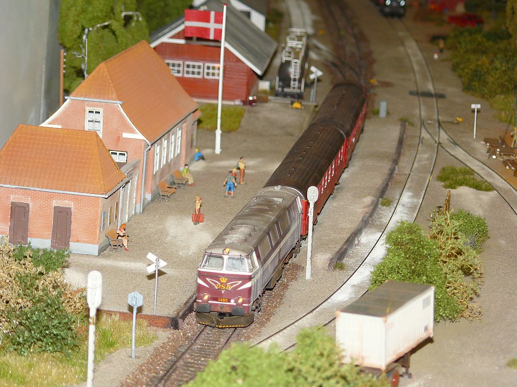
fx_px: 2151
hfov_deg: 13.7
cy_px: 194
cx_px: 258
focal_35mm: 144
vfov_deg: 10.3
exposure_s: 1/30
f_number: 3.3
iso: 100
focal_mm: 24.1
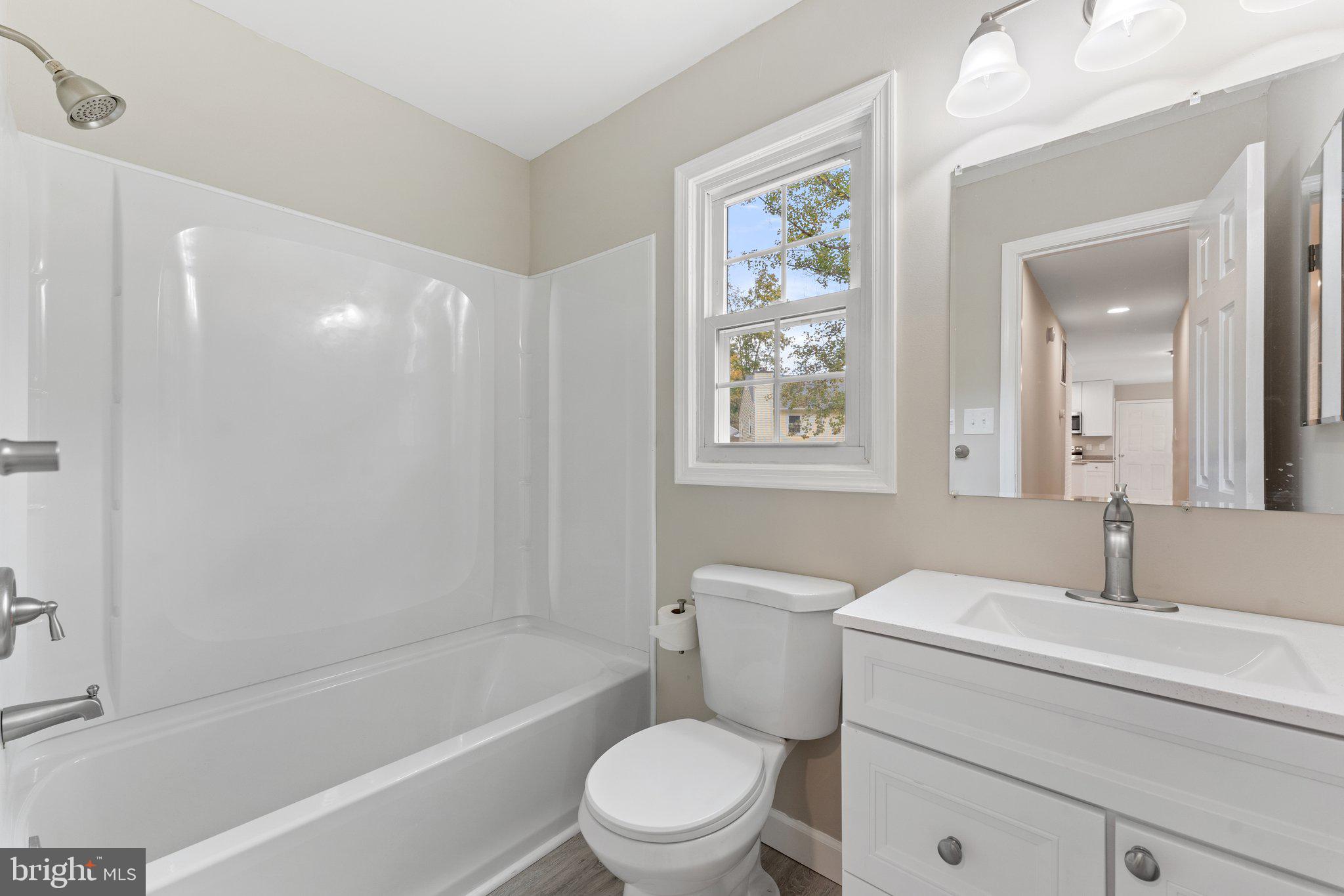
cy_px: 448
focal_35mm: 14
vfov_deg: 81.2
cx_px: 672
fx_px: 523
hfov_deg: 104.3
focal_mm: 14
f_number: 8
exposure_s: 1/8
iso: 500
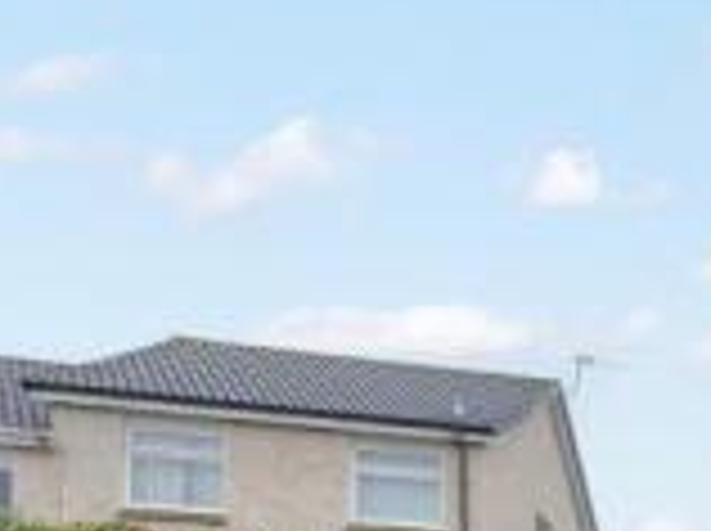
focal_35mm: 56
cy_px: 927
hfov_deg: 21.1
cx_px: 1314
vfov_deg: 19.9
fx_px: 1148
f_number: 7.1
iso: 100
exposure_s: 1/30
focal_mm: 14
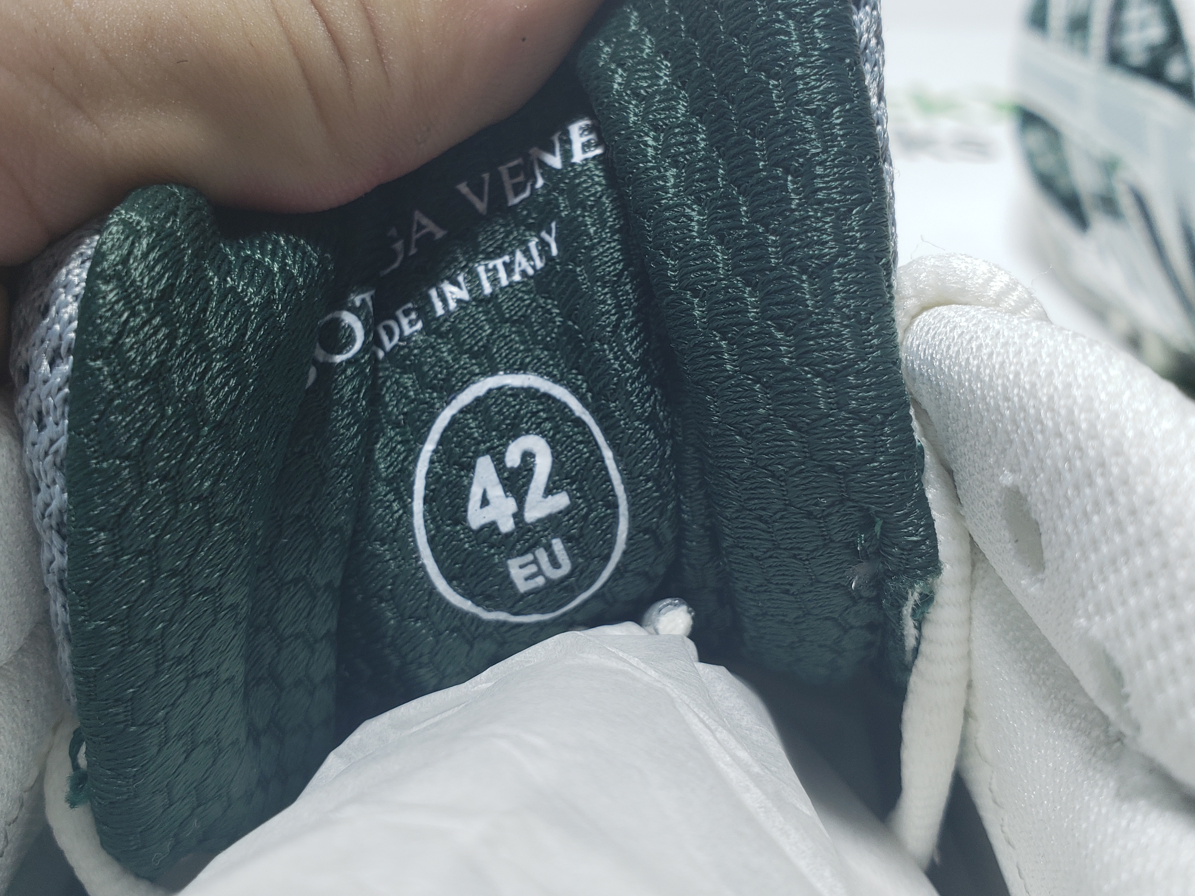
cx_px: 569
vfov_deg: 41.7
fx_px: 1174
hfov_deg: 53.9
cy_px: 396
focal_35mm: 34
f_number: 2.4
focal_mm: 4.3
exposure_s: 1/118
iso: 50
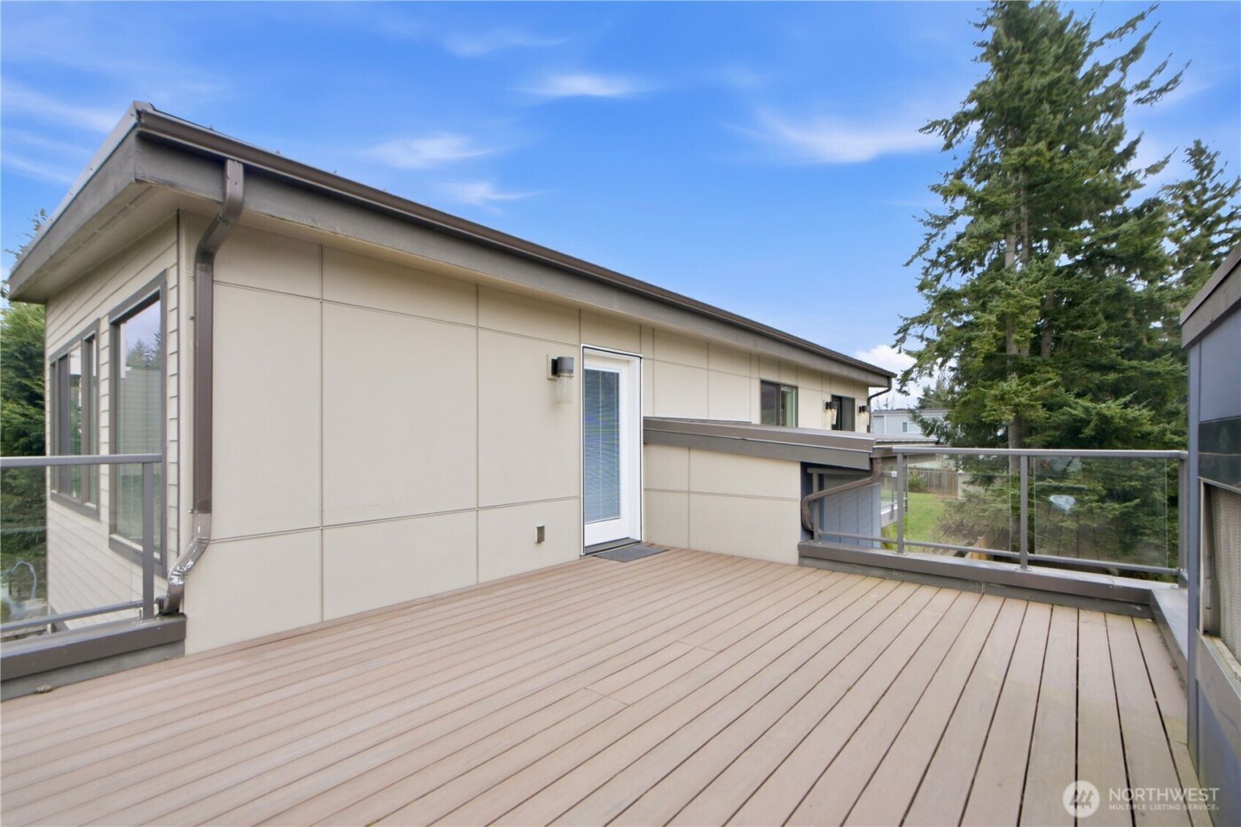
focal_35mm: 16
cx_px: 620
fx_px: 551
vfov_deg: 73.7
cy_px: 414
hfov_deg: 96.7
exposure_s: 1/50
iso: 400
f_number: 9
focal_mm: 16
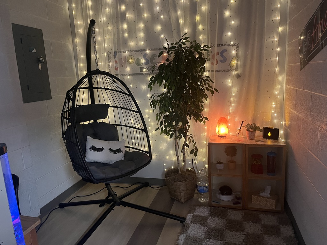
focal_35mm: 26
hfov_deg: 67.3
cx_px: 164
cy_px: 122
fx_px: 246
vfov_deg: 53.1
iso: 640
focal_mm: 5.1
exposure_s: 1/40
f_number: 1.6
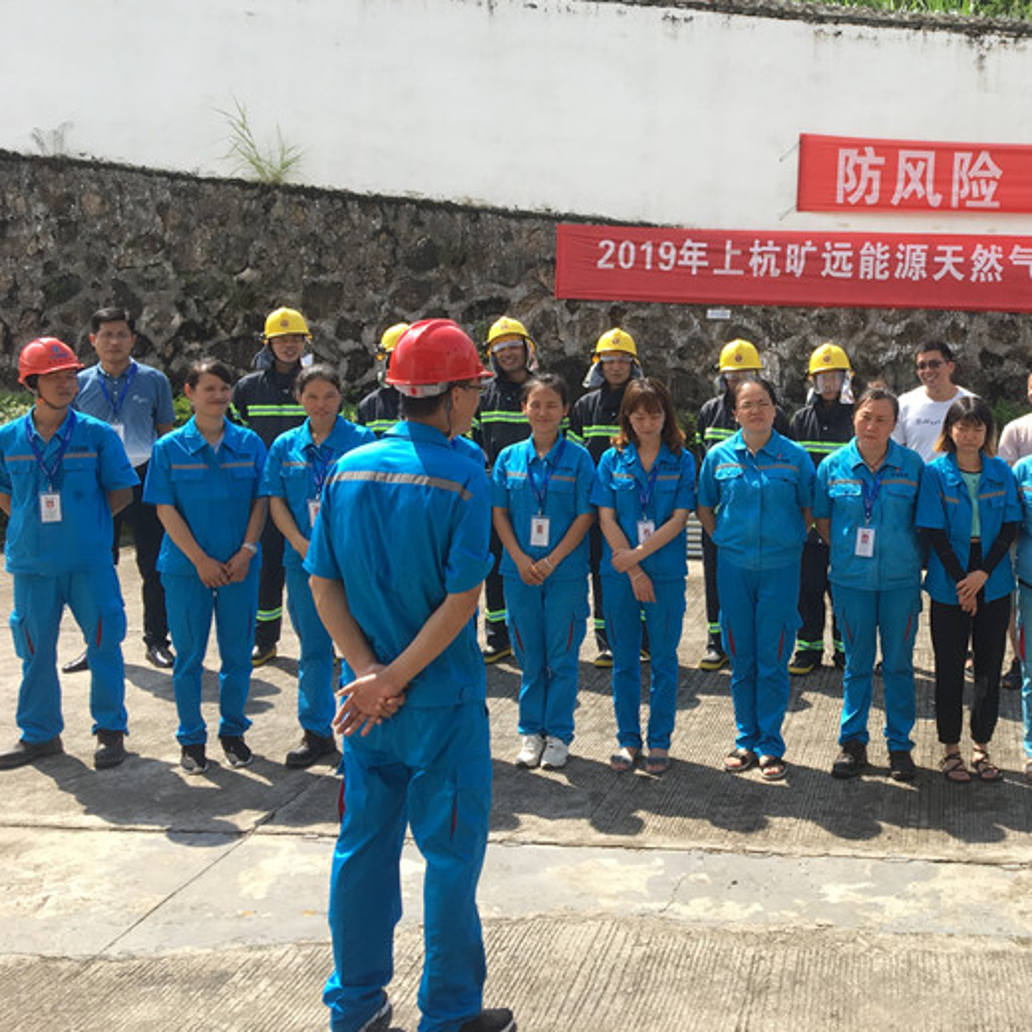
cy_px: 409
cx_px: 829
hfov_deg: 38.5
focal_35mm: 42
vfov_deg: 39.8
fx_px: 1417
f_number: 2.2
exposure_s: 1/668
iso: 25
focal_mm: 4.15
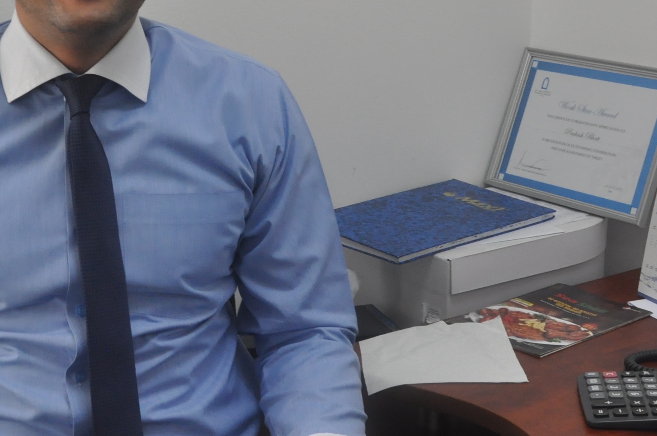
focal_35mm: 78
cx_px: 131
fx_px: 1426
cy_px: 58
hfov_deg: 25.5
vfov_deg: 17.2
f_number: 7.1
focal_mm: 21
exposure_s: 1/50
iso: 800
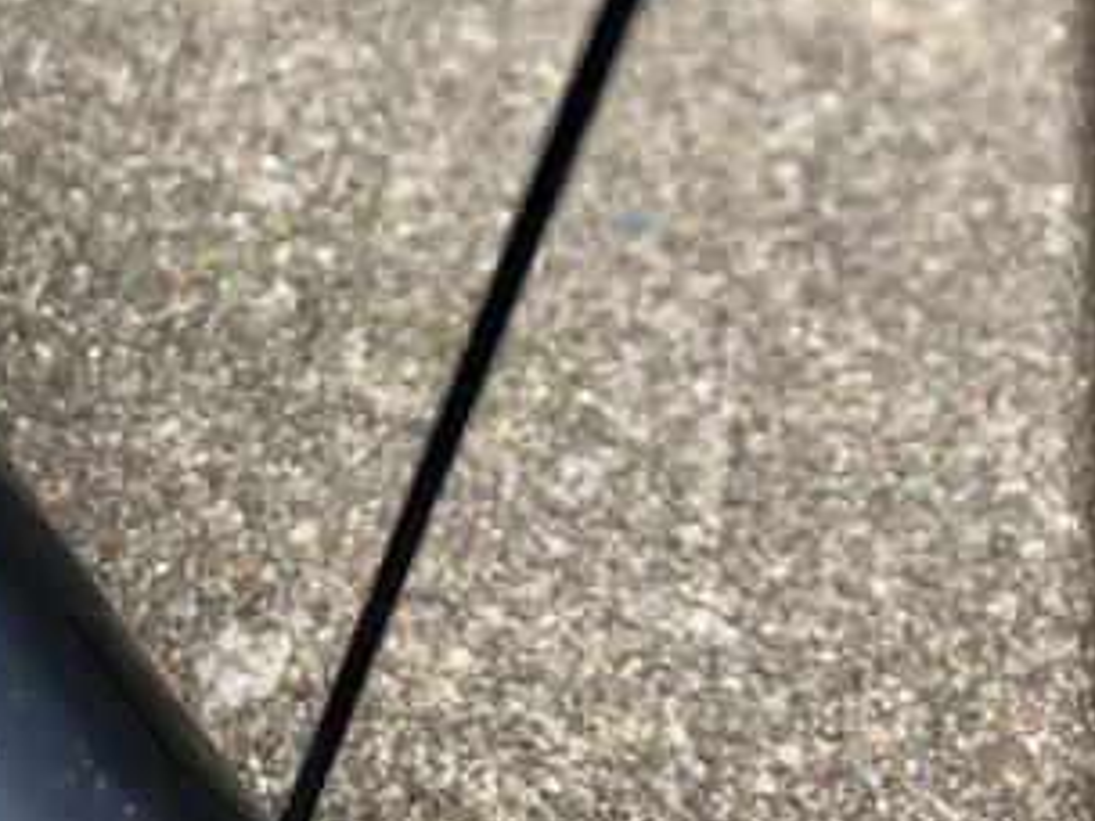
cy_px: 97
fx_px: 1866
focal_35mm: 59
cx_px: 122
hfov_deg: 31.3
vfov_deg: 24.2
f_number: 1.8
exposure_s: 1/120
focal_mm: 3.99
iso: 32
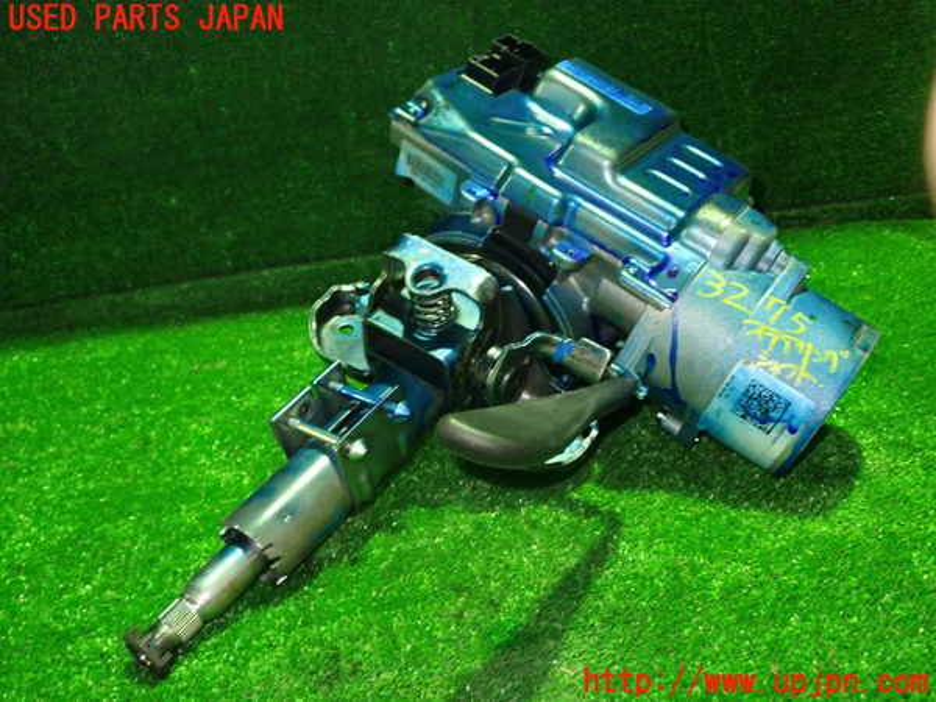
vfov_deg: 39.7
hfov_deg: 51.4
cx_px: 468
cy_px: 351
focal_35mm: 36
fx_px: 973
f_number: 2.5
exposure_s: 1/15
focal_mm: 6.37
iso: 800
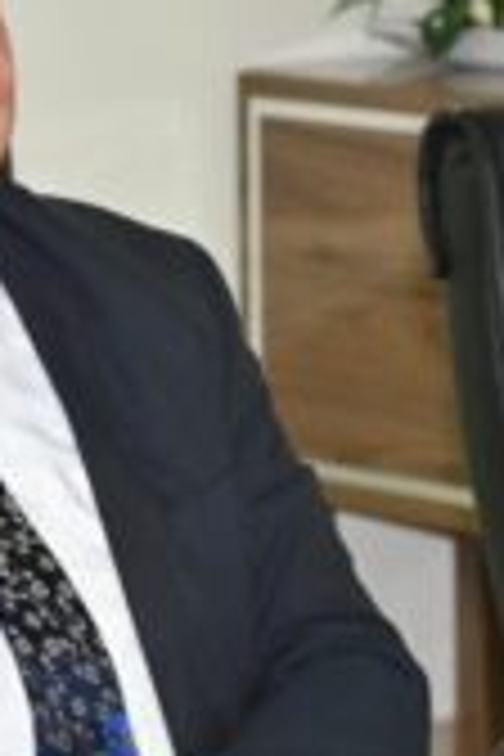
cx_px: -122
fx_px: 6069
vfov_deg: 7.1
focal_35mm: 289
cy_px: 326
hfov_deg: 4.7
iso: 1000
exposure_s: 1/60
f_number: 7.1
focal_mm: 95
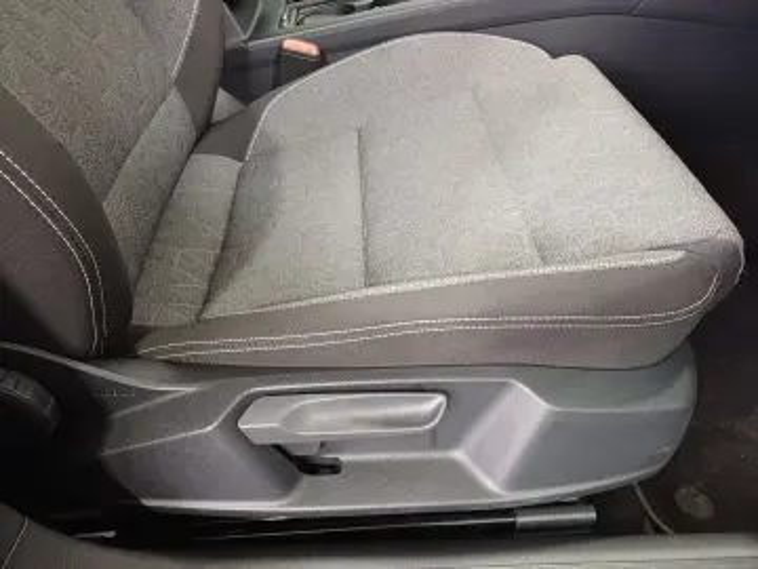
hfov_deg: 69.4
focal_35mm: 25
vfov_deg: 54.9
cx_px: 379
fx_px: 547
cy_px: 284
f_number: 1.8
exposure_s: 1/25
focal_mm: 4.65
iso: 500
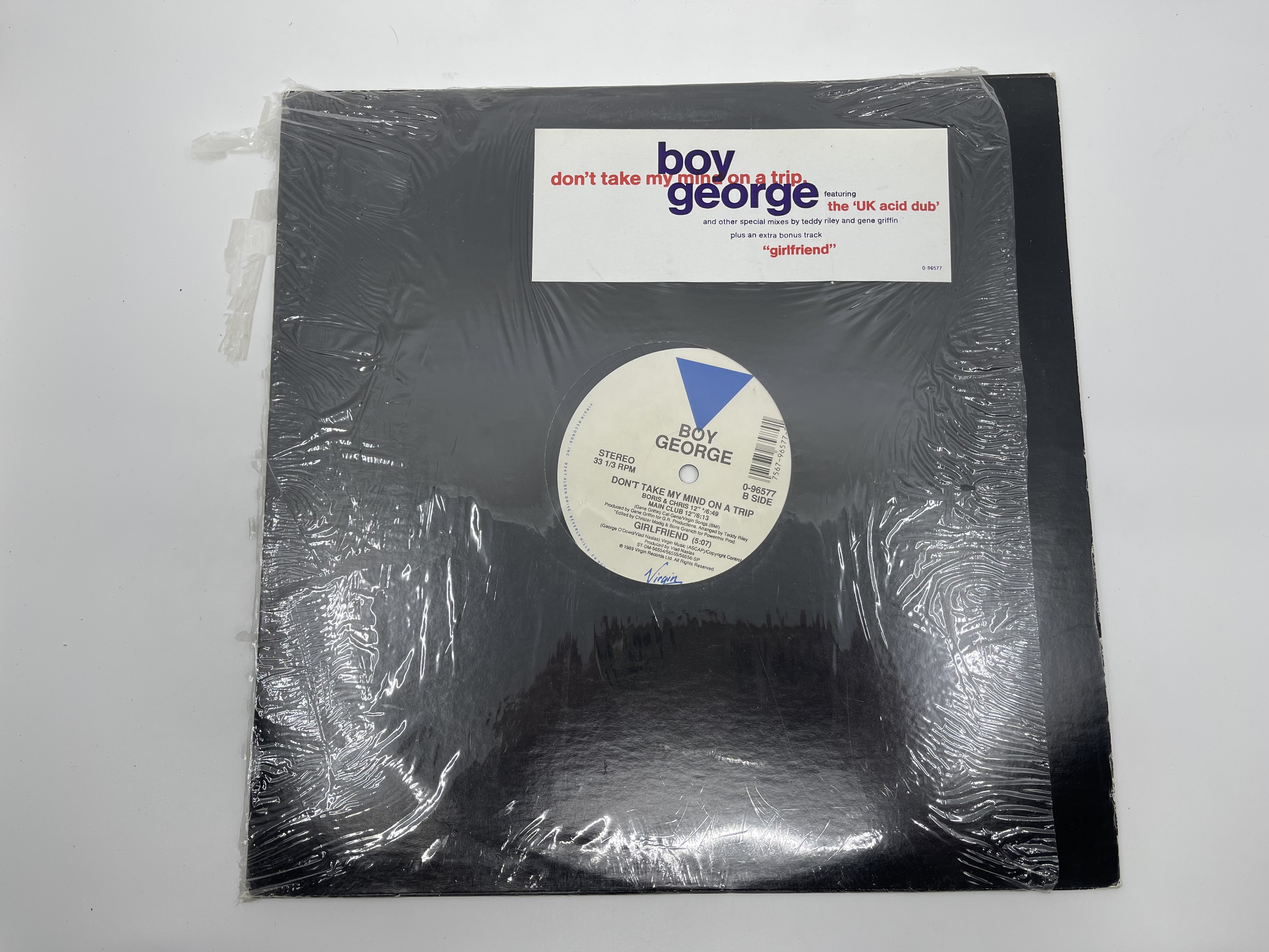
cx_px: 634
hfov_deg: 69.4
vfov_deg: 54.9
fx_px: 916
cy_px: 476
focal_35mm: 25
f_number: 1.6
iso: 32
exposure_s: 1/454
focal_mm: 5.1
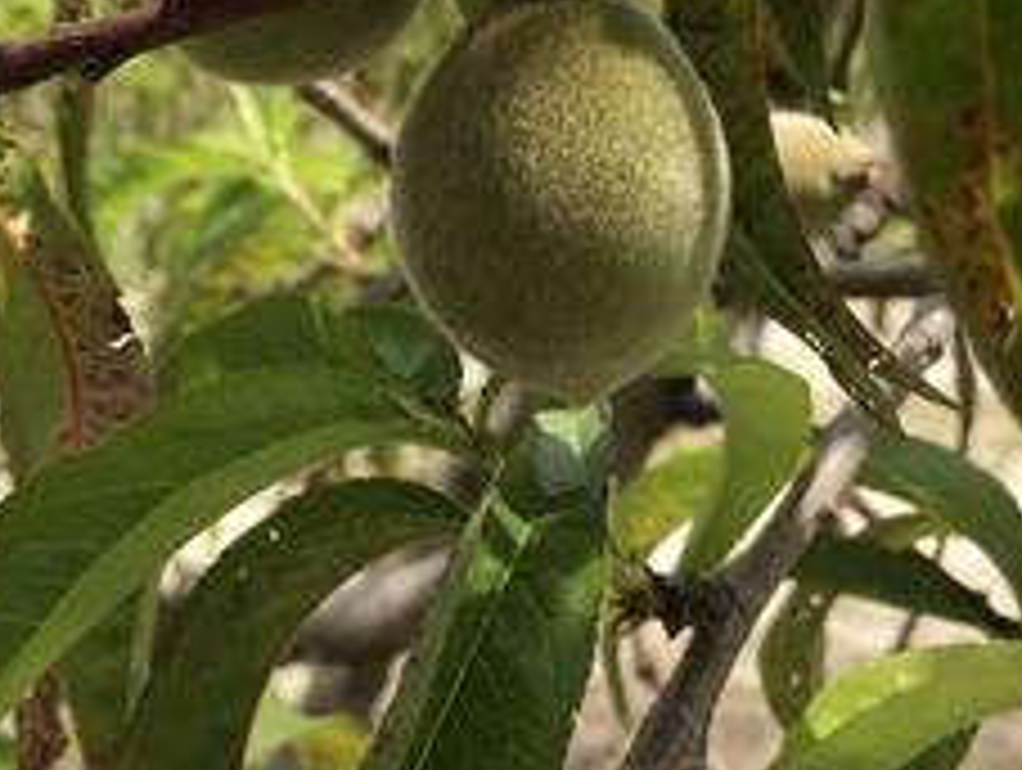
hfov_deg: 36.8
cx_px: 297
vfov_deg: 28.5
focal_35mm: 51
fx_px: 1508
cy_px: 257
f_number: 2.2
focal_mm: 4.15
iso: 25
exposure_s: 1/1054
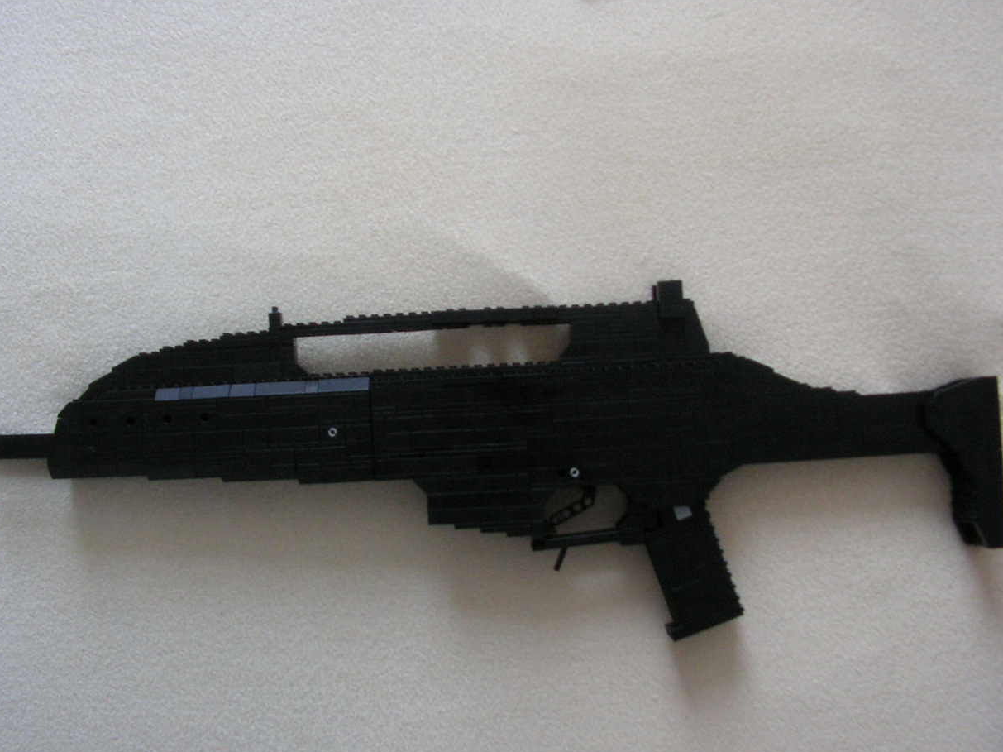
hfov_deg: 49.0
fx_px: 1101
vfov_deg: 37.7
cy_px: 379
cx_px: 494
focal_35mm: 38
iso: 200
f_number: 3.2
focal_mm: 6
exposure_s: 1/25
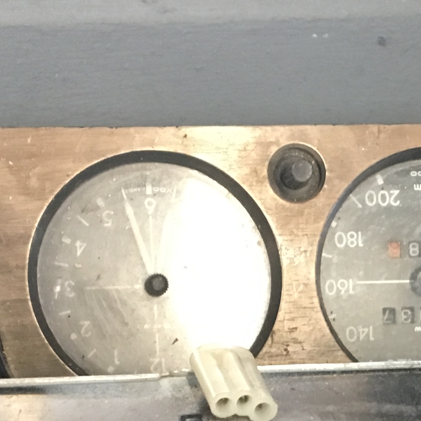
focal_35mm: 100
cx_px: 353
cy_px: 472
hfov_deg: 17.2
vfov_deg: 16.8
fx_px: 1376
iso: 250
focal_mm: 4.15
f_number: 2.2
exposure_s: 1/17
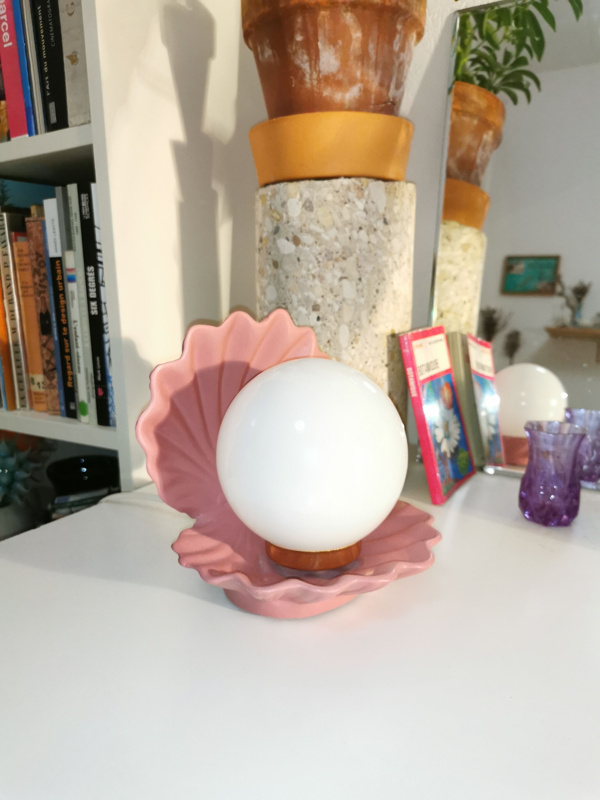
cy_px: 400
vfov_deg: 65.3
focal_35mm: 27
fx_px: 624
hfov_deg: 51.4
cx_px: 300
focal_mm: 5.58
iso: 320
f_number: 1.8
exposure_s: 1/50
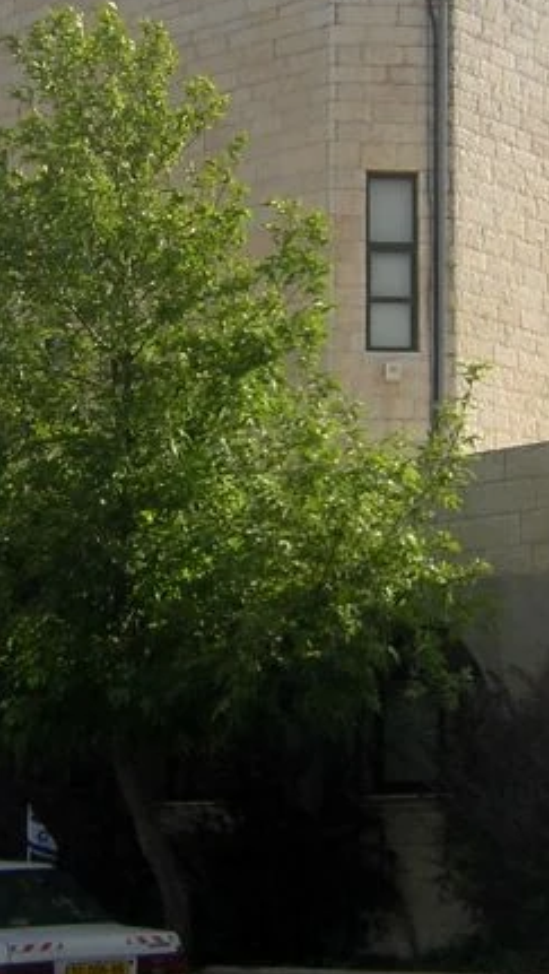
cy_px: 337
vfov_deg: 22.4
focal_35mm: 95
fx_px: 2454
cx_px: 305
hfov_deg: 12.8
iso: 100
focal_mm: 6.1
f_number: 5.8
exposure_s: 1/184
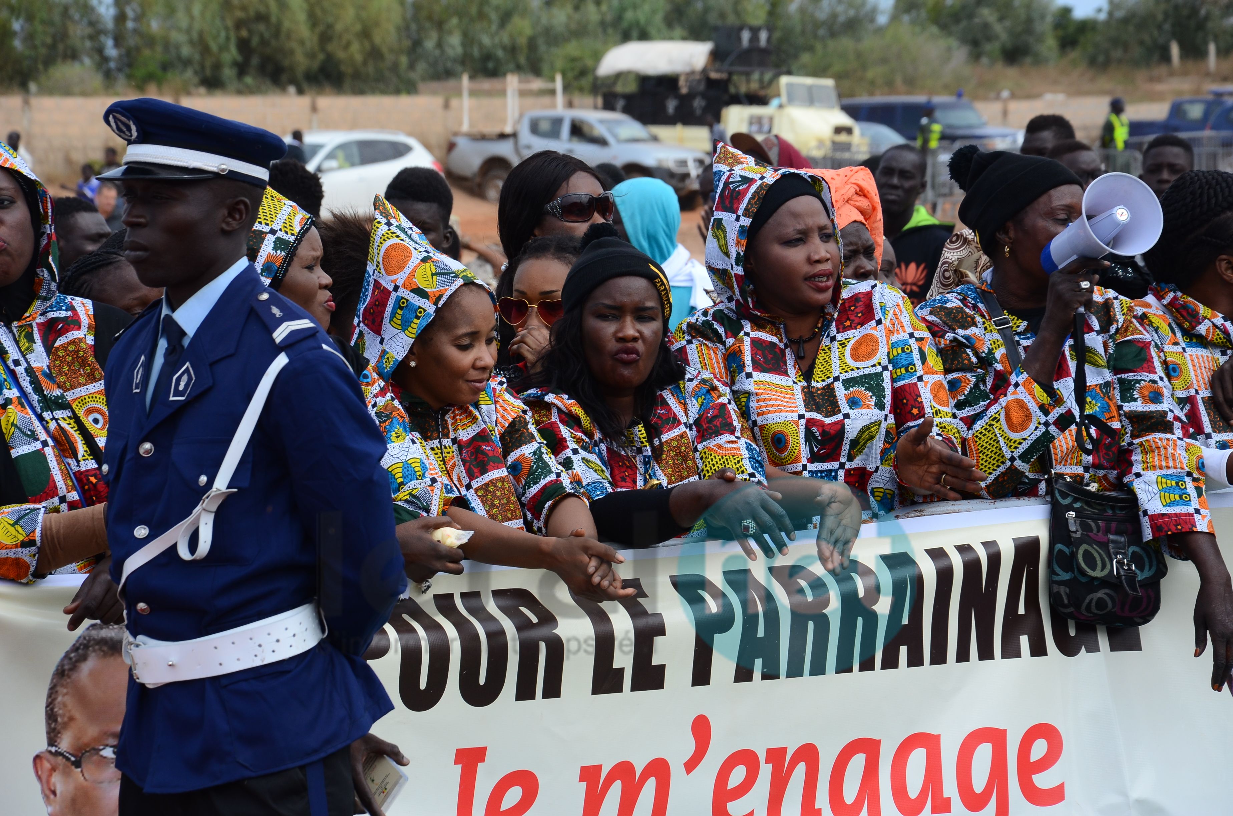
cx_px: 616
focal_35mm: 158
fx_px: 5383
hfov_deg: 13.1
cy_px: 408
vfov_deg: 8.7
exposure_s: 1/500
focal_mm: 105
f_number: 8
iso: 320
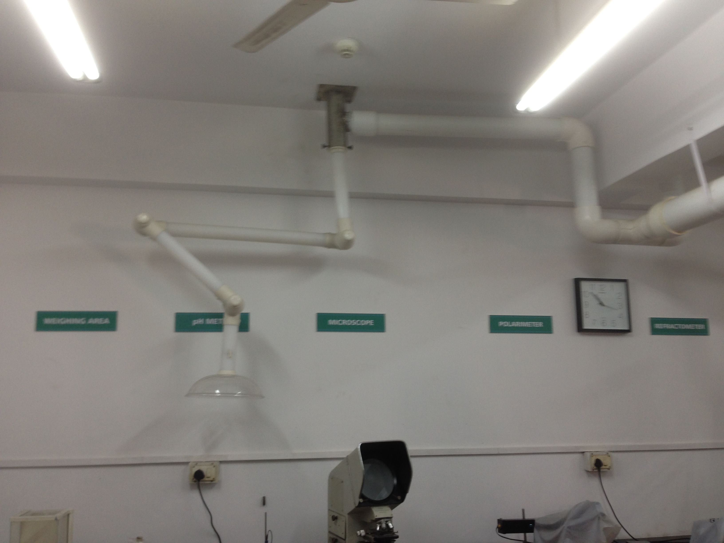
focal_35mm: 33
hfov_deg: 55.4
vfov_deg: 42.9
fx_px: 690
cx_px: 362
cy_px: 272
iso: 50
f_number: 2.4
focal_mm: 4.12
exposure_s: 1/20
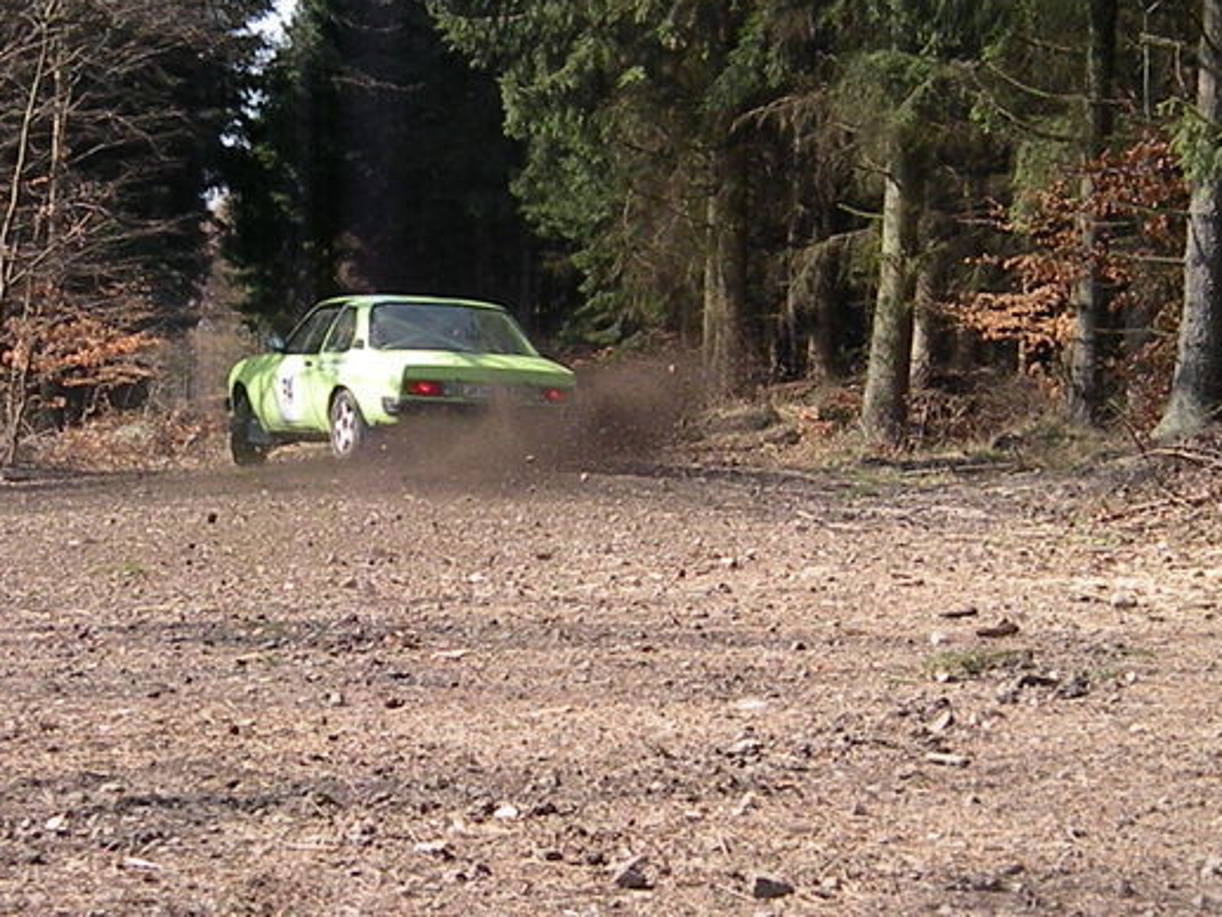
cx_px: 539
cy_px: 444
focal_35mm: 104
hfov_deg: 18.9
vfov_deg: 14.2
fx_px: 3672
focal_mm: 14.9
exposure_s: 1/2132
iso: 640
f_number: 4
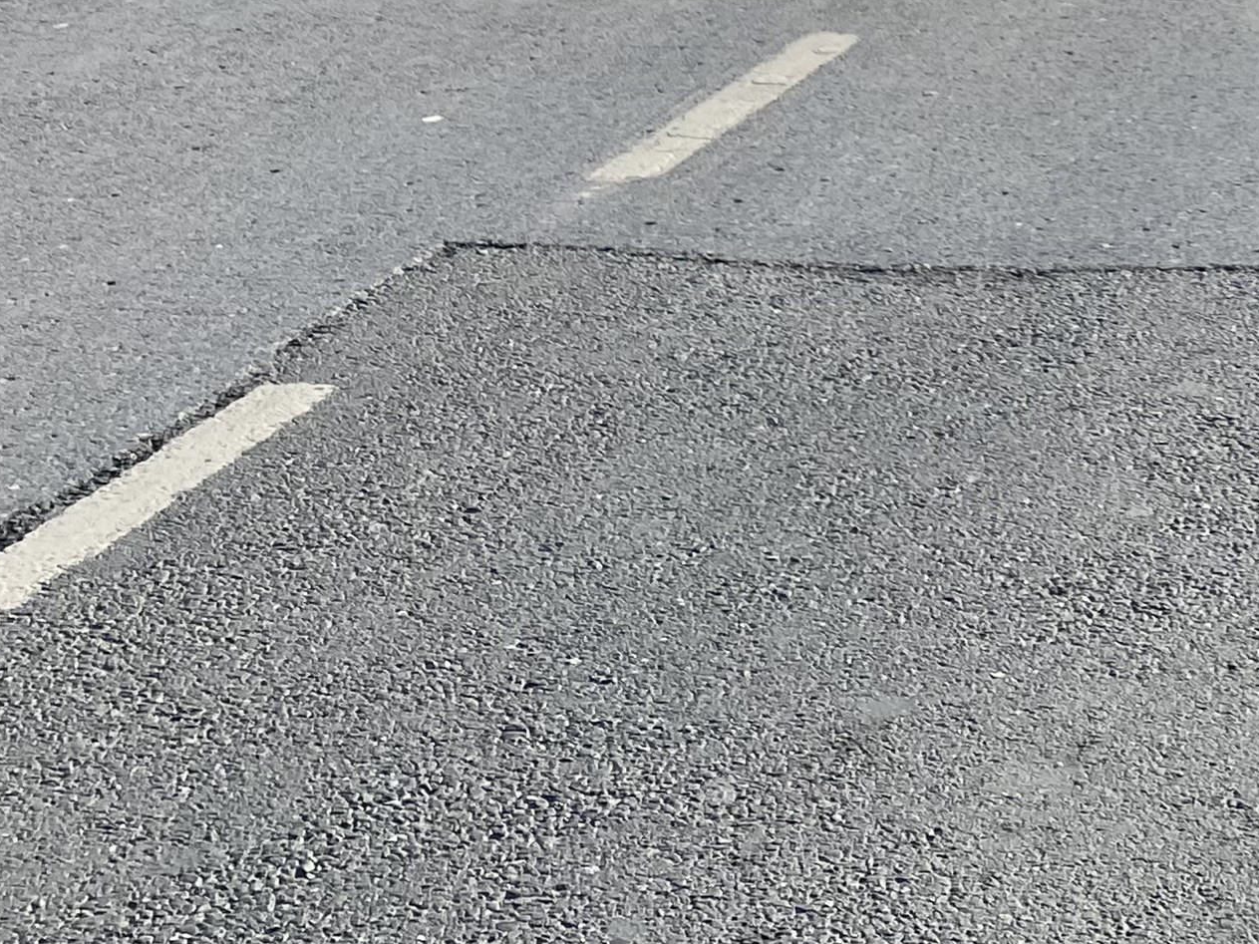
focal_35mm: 83
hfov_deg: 22.2
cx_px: 1392
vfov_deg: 16.9
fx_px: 3018
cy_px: -235
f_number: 1.8
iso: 32
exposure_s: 1/3300
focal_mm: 4.25
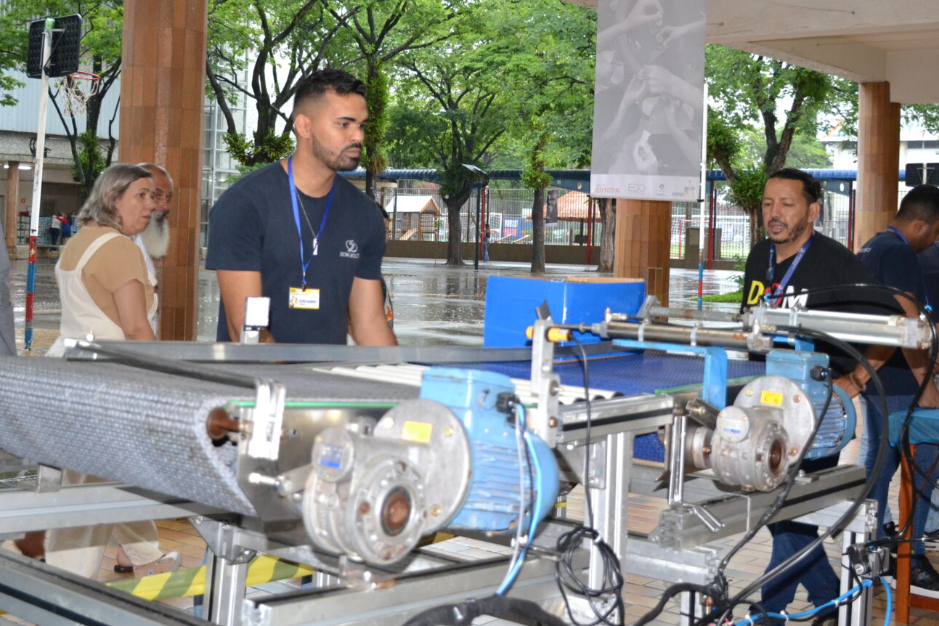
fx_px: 1278
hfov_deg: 40.3
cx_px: 489
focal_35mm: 49
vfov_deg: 27.4
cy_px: 235
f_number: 3.5
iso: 1000
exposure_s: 1/60
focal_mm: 22
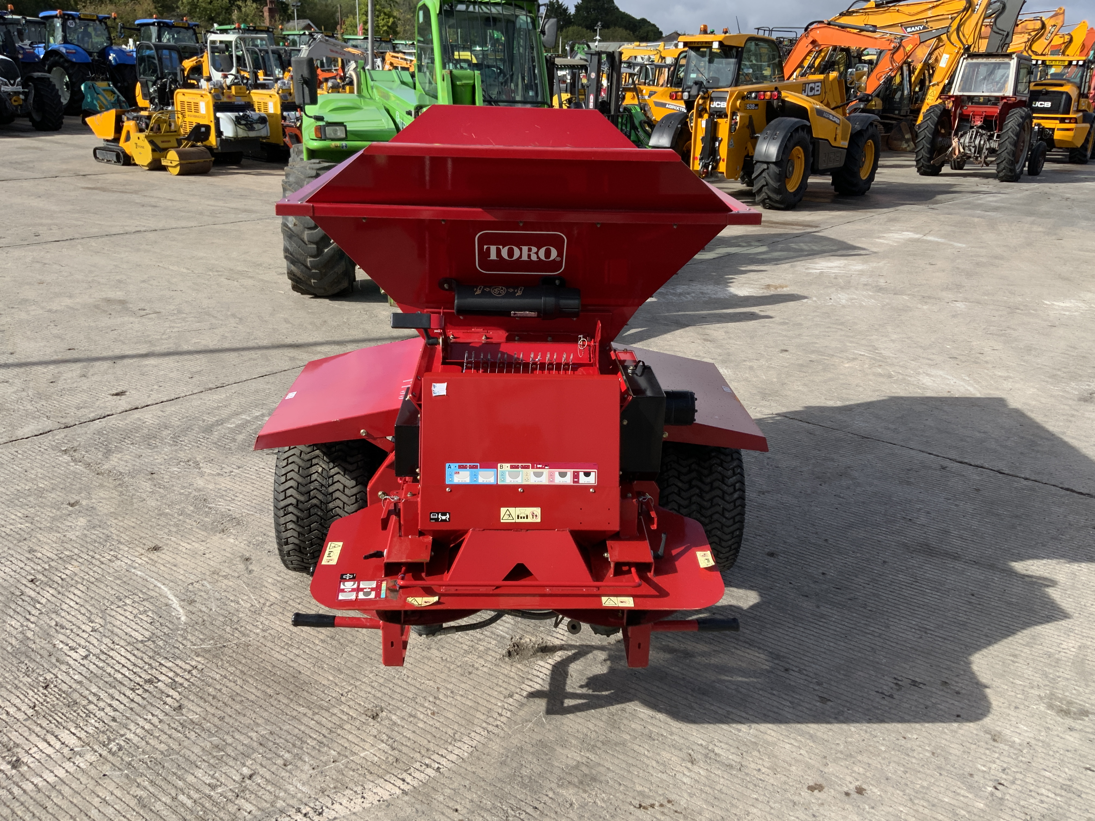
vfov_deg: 48.2
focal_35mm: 29
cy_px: 410
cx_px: 548
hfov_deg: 61.7
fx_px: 917
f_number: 1.8
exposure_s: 1/1221
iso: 16
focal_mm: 3
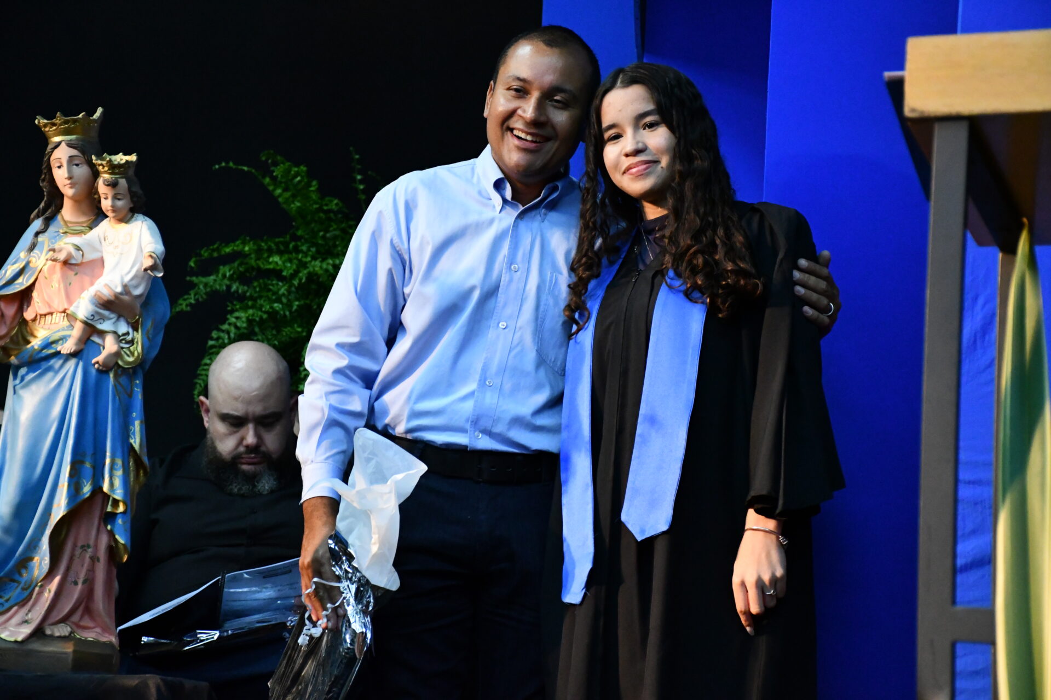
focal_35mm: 90
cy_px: 350
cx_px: 526
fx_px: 2627
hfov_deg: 22.6
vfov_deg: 15.2
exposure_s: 1/125
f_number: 5
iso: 6400
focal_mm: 60
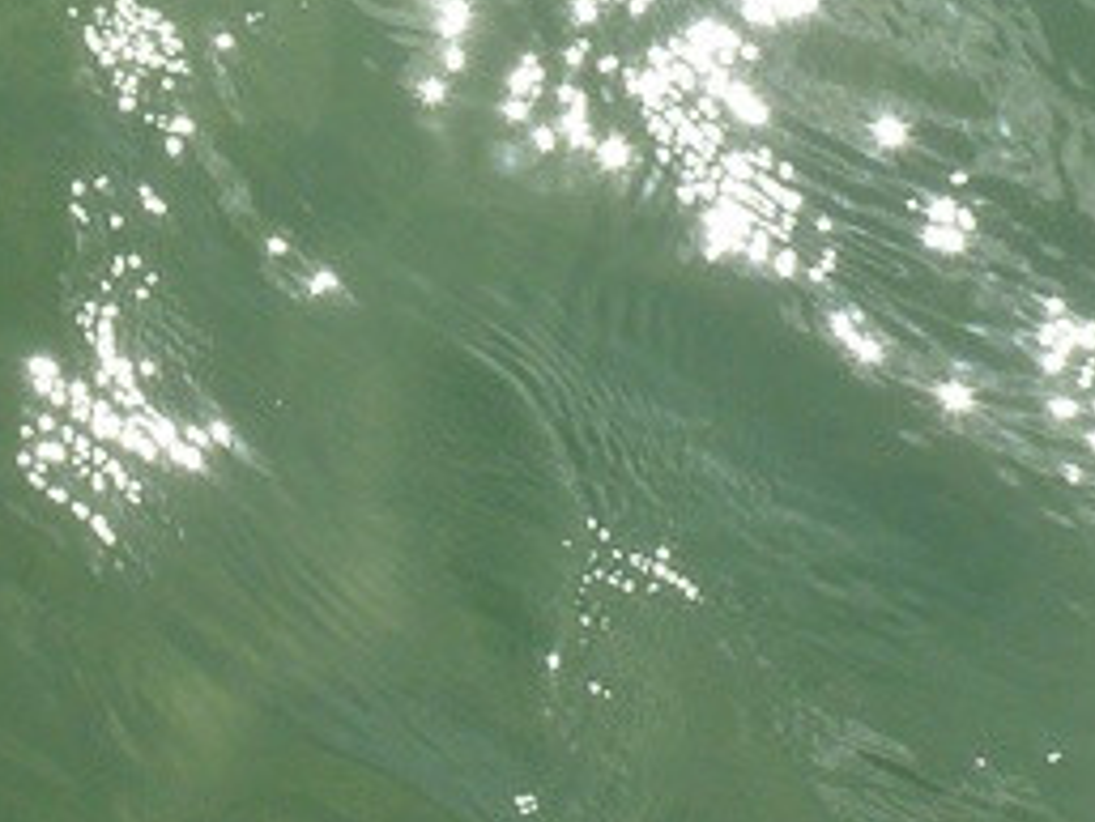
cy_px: -217
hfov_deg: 16.7
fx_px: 3545
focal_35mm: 112
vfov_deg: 12.8
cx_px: -256
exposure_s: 1/640
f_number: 5.6
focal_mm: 4.3
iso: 100
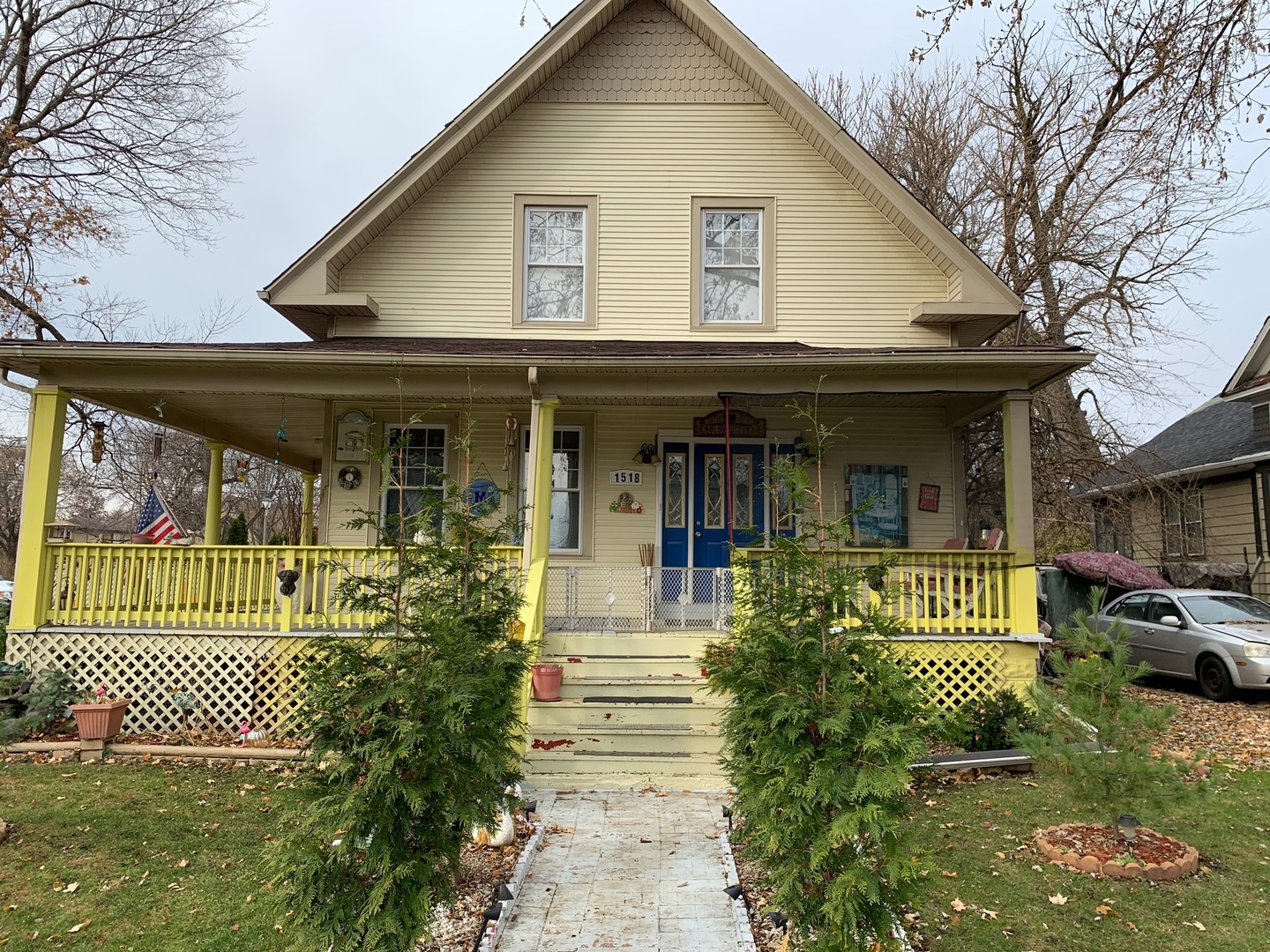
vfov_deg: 53.1
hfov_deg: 67.3
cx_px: 635
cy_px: 476
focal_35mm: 26
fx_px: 954
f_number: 1.8
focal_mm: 4.25
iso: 25
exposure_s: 1/492
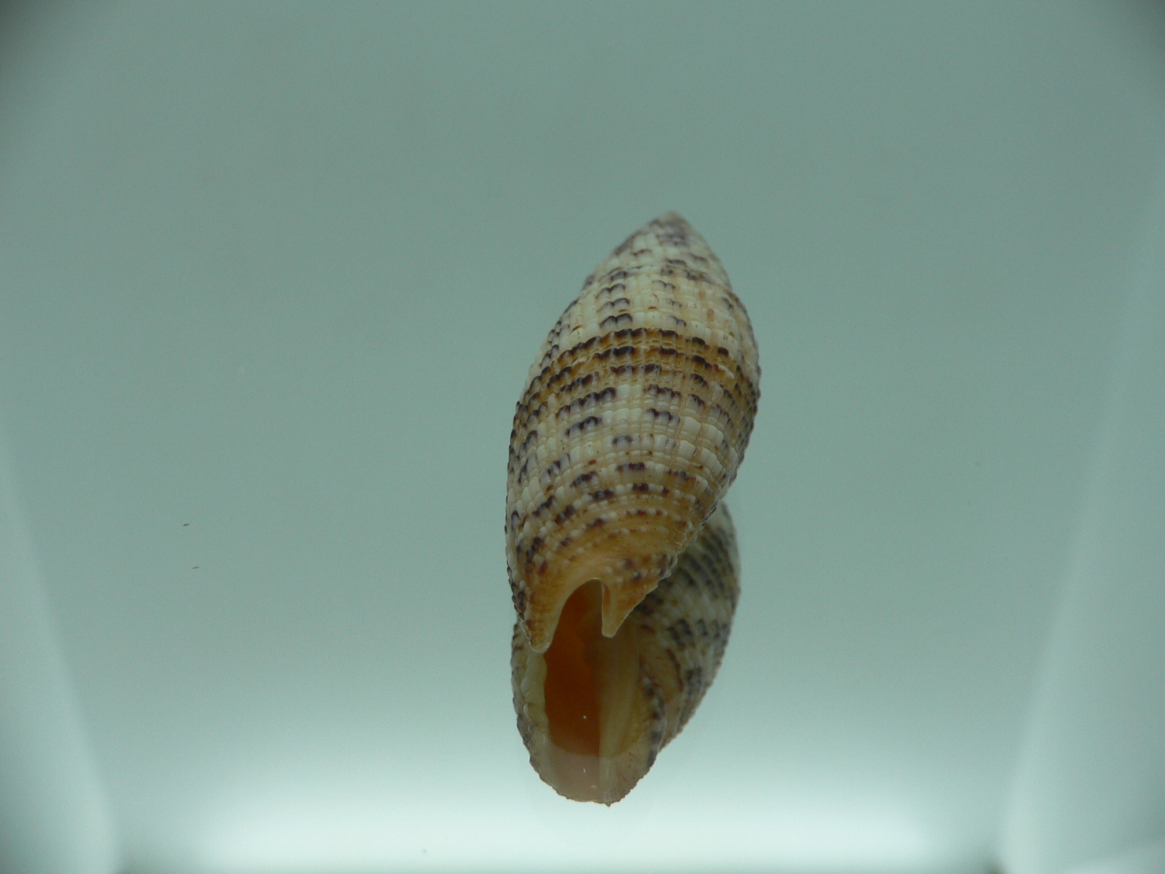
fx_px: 1178
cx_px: 582
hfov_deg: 52.6
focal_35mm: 35
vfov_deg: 40.7
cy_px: 437
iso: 80
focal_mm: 4.6
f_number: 2.8
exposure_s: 1/100
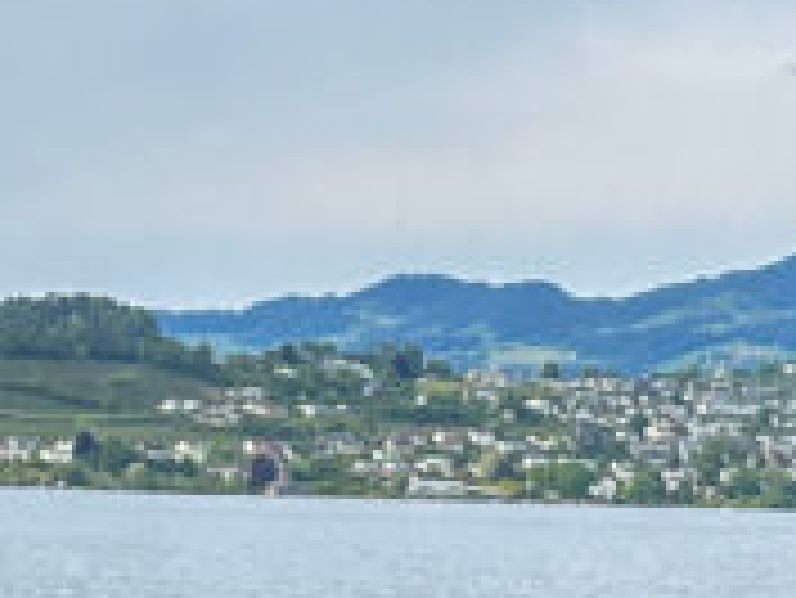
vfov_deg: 8.5
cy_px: 1272
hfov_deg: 12.1
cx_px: 540
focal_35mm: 163
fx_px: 3751
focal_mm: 6.86
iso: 80
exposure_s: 1/1256
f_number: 1.78
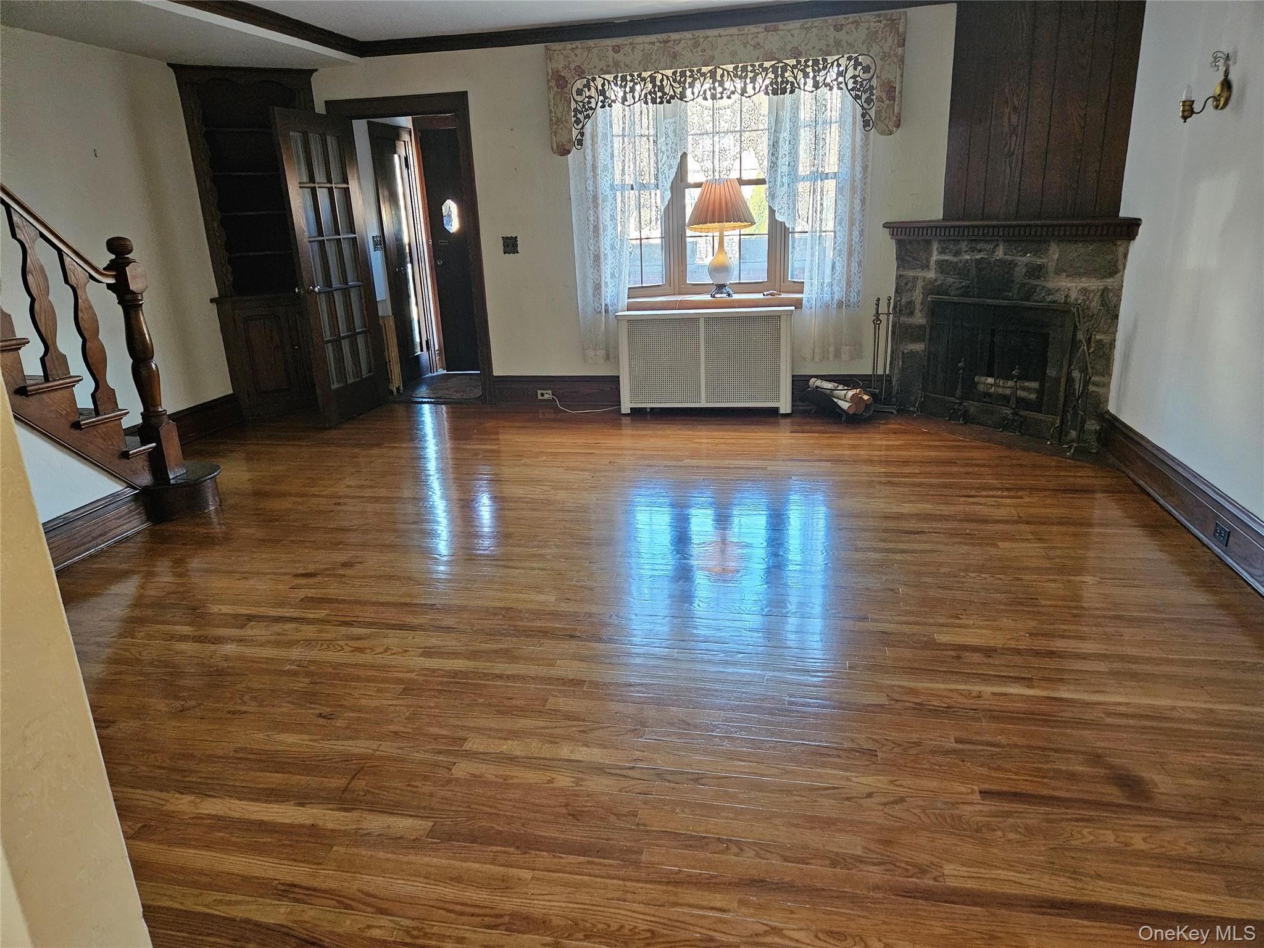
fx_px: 840
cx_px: 632
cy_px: 474
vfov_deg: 58.9
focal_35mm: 23
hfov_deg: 73.9
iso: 800
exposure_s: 1/120
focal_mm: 5.4
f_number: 1.8
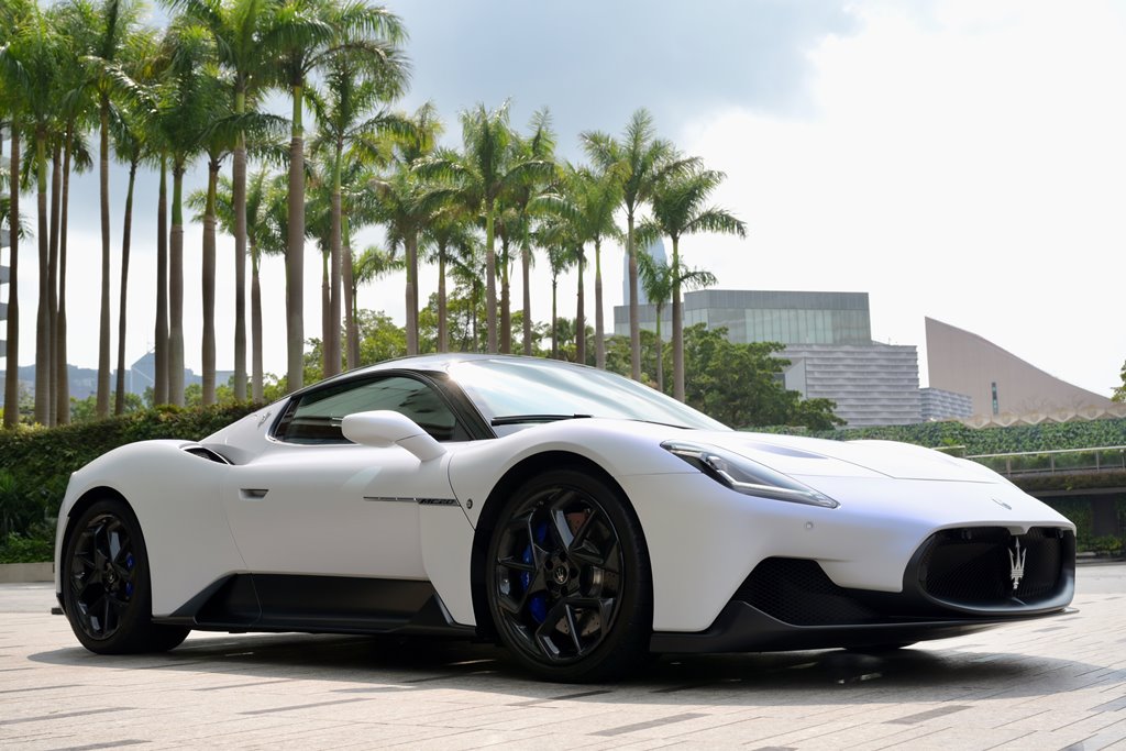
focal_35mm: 46
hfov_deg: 42.7
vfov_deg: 29.3
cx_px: 563
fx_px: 1439
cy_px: 376
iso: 200
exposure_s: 1/320
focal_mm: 46
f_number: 8
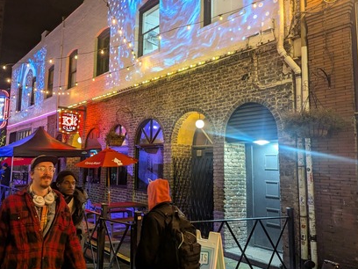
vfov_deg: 42.8
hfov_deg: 54.7
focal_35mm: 33
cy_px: 112
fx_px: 341
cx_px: 132
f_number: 1.85
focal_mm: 6.81
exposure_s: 1/120
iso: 580
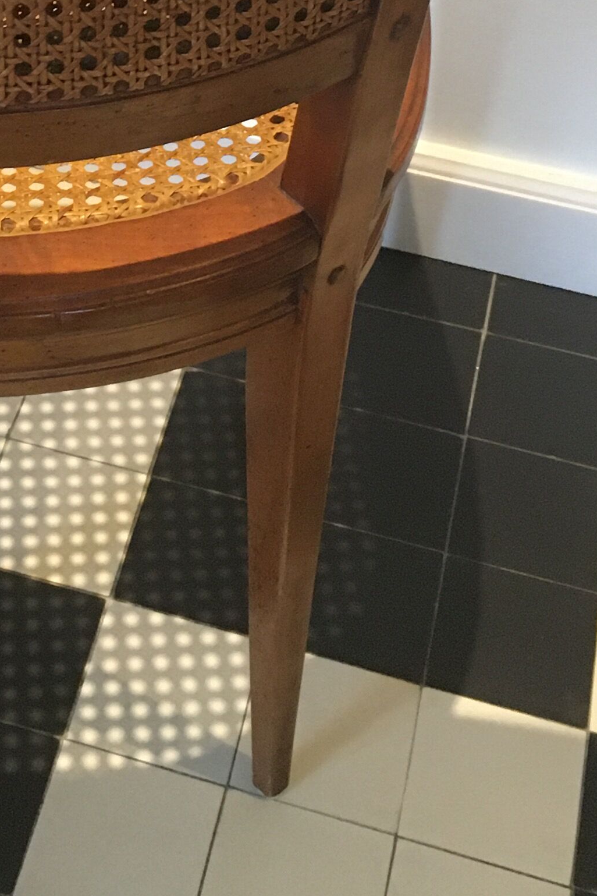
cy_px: -104
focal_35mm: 79
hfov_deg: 17.0
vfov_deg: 23.9
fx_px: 1965
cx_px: 49
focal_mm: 4.15
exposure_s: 1/25
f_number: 2.2
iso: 250
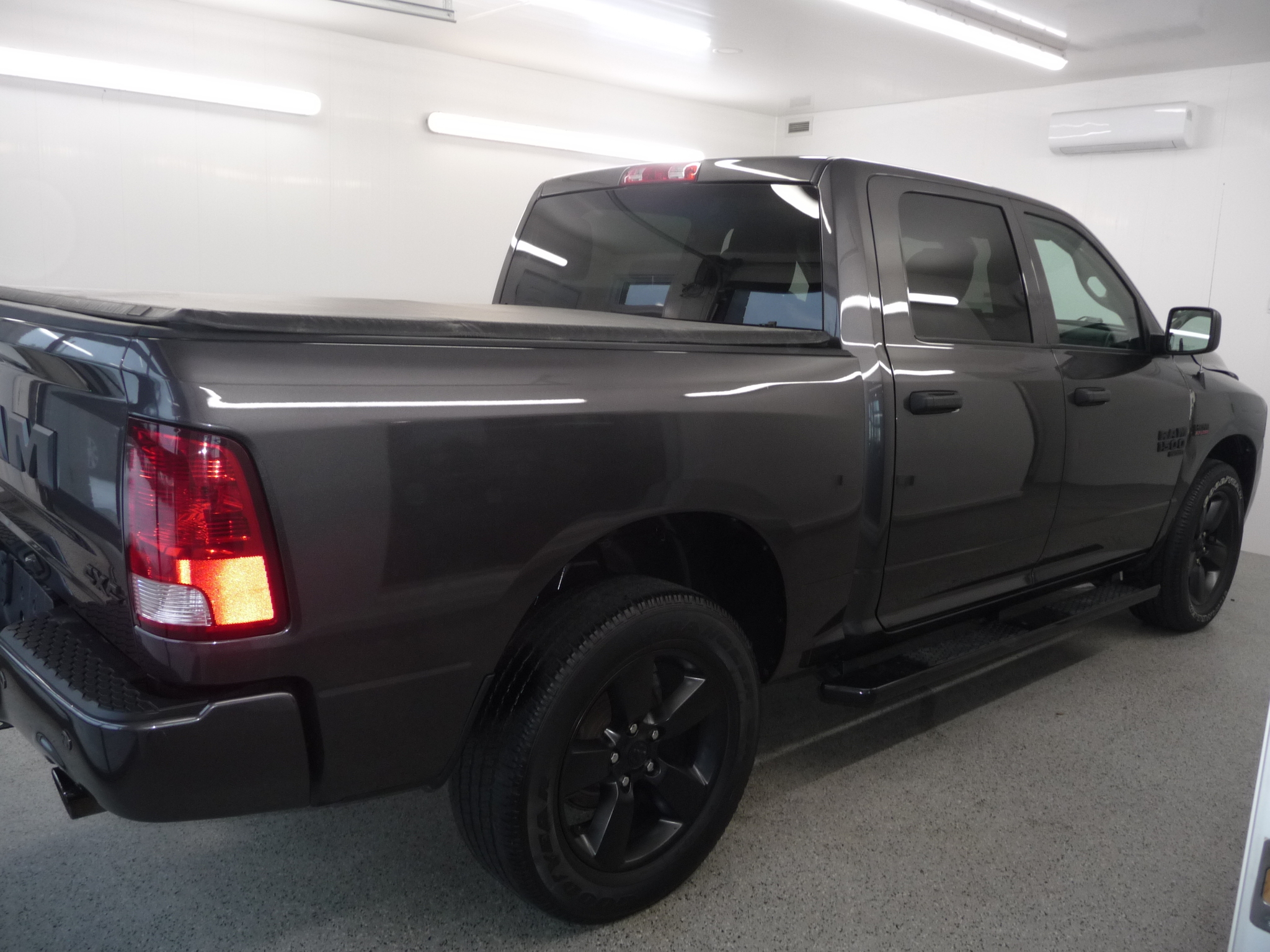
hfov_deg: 63.4
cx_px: 635
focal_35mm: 28
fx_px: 1027
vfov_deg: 49.7
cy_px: 476
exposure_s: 1/30
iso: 125
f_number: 3.3
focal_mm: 4.7
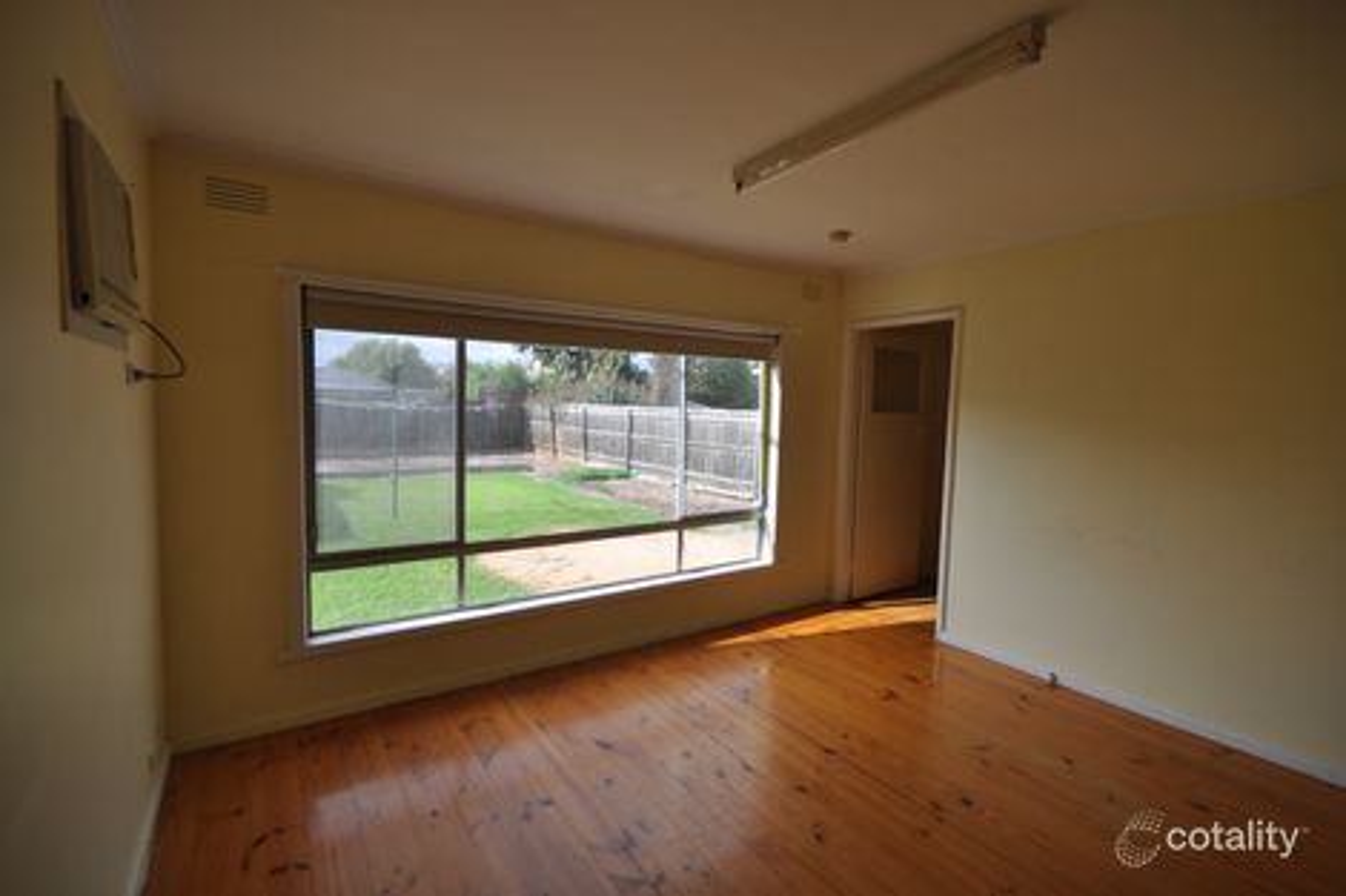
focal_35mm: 16
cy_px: 448
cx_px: 673
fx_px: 617
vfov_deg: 72.0
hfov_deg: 95.0
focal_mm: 11
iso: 200
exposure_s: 1/200
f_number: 7.1
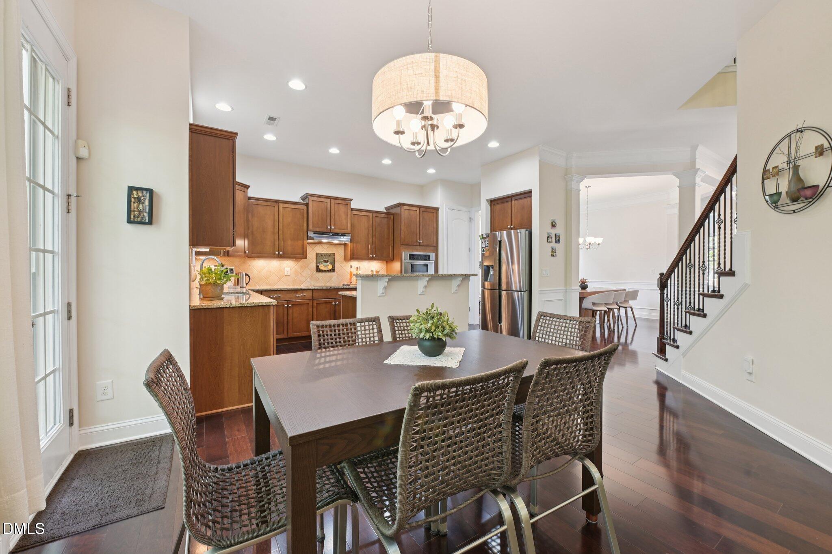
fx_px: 324
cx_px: 416
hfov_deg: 104.3
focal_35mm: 14
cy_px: 277
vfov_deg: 81.2
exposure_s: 1/2
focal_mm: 14
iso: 200
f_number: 9
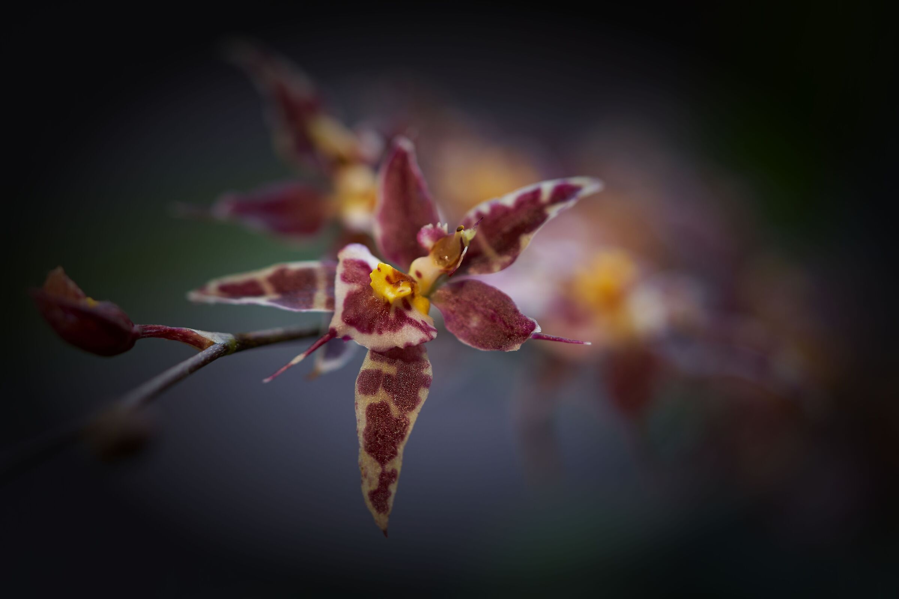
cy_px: 300
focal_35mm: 135
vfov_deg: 10.2
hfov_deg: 15.2
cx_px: 450
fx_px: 3371
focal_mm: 90
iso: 100
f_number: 2.8
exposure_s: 1/25
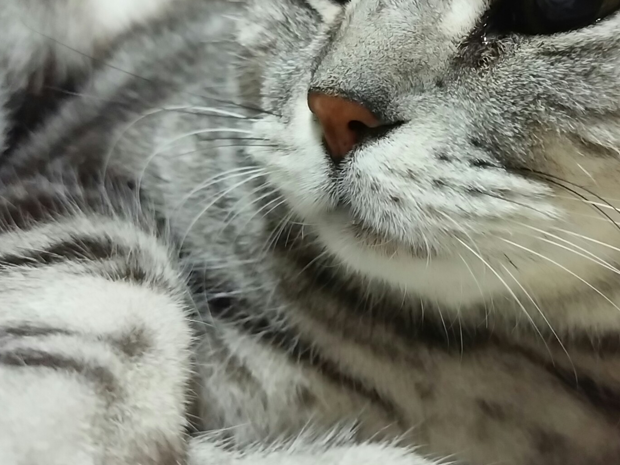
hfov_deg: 47.1
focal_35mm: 39
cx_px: 410
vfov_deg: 36.7
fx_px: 699
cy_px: 192
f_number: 2
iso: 653
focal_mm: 4.8
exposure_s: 1/40
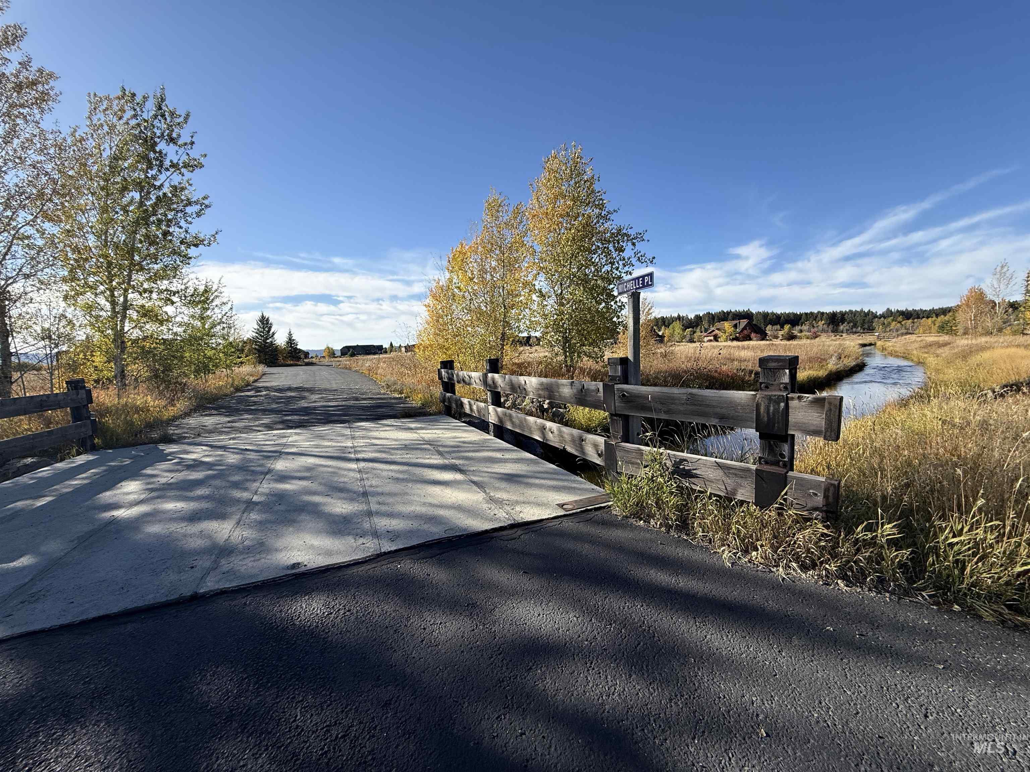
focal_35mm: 14
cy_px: 386
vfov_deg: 85.7
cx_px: 515
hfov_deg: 102.1
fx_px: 417
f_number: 2.2
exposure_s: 1/1698
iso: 50
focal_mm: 2.22
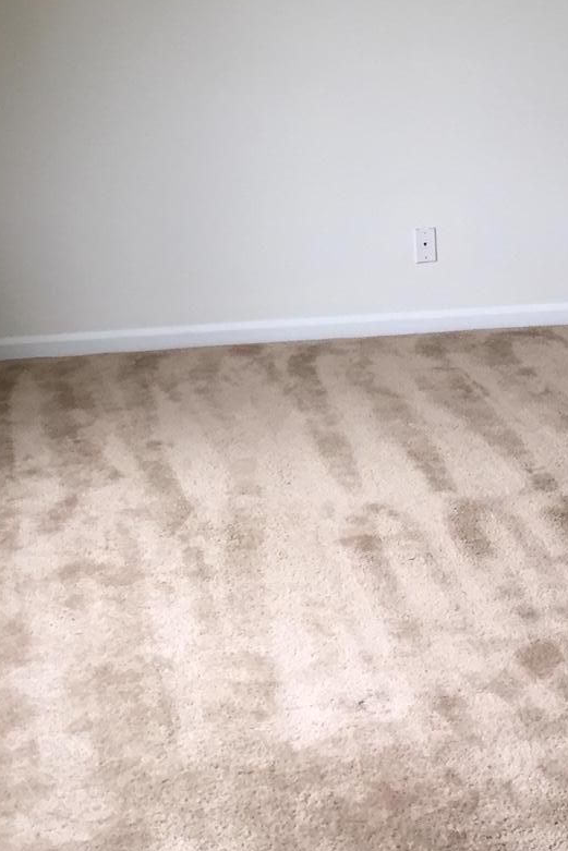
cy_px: 165
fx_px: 1490
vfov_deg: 31.0
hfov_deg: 21.5
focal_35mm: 63
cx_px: 202
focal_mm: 4.15
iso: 32
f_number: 2.2
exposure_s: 1/30
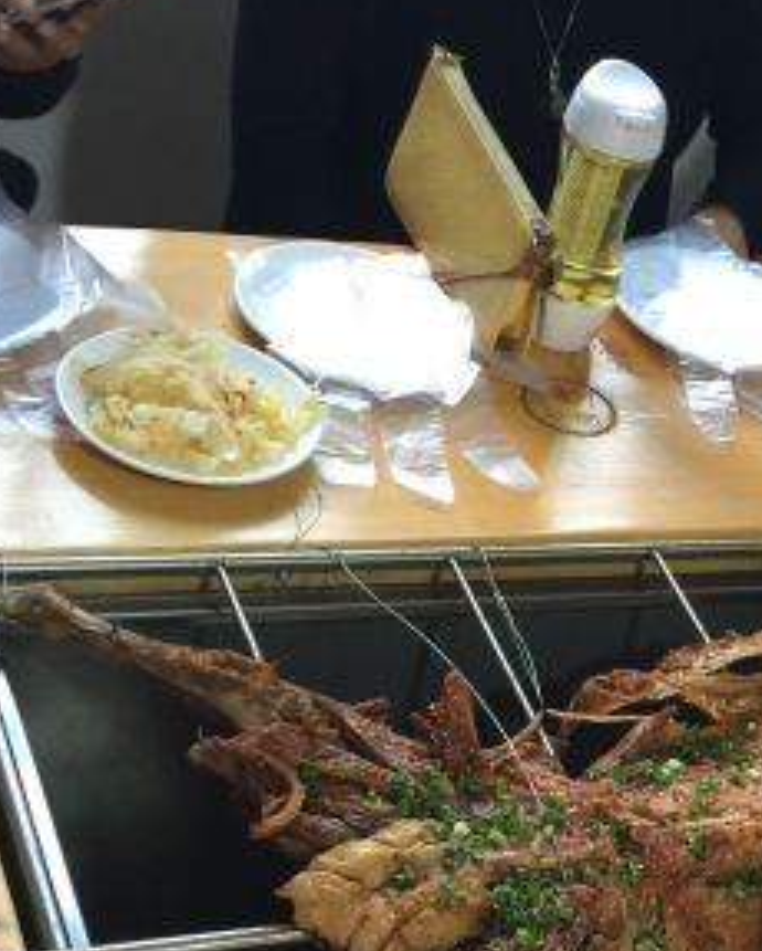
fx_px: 1943
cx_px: 818
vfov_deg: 26.9
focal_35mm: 69
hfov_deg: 21.2
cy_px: 774
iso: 64
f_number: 2.2
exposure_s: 1/15
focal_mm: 4.15
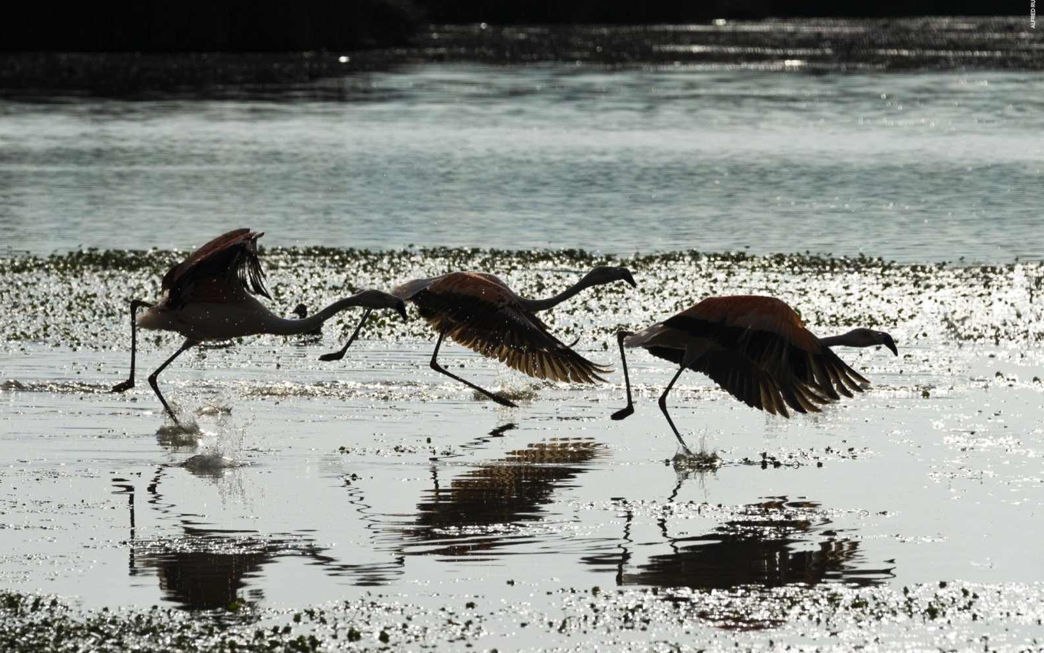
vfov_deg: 4.3
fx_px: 8736
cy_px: 324
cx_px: 520
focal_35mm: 307
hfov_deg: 6.8
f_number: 8
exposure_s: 1/2000
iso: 125
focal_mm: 200
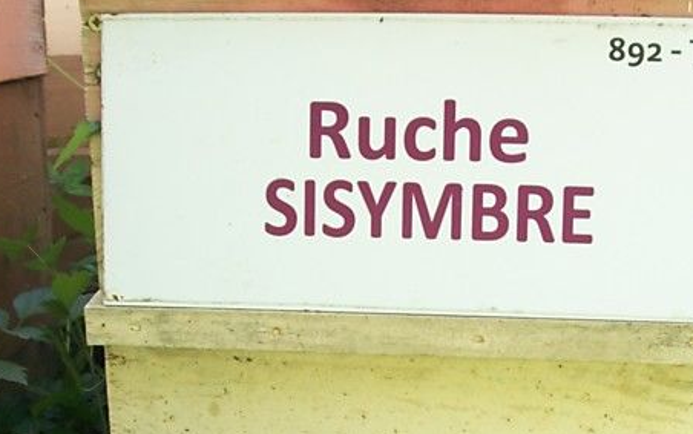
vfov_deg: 21.4
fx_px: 1134
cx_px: 420
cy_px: 337
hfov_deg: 33.9
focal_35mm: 60
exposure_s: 1/200
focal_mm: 5.7
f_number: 2.9
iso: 80
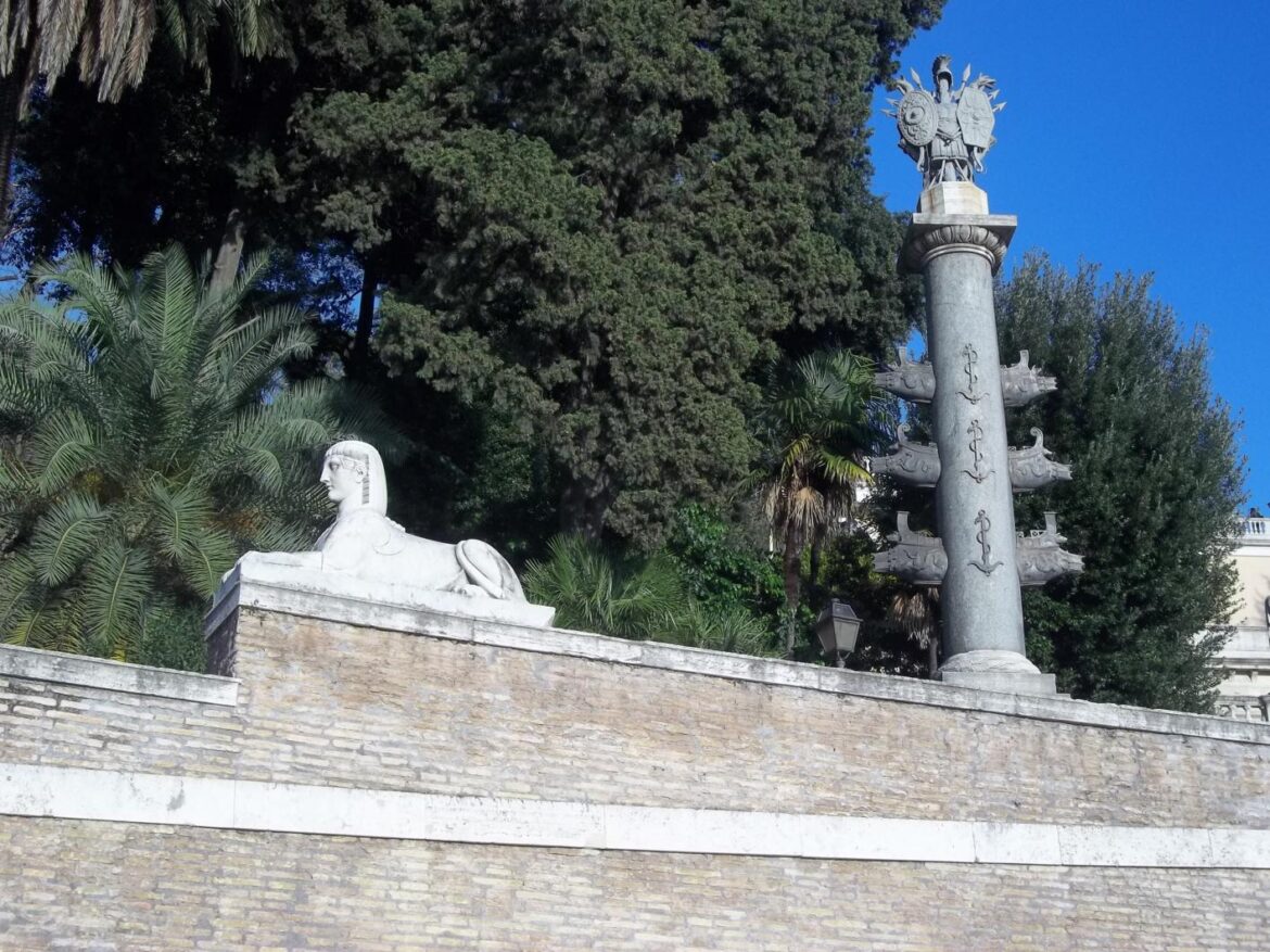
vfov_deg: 29.7
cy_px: 476
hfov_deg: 38.9
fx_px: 1797
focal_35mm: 49
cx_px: 635
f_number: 3.6
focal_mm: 8.8
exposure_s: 1/400
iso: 64
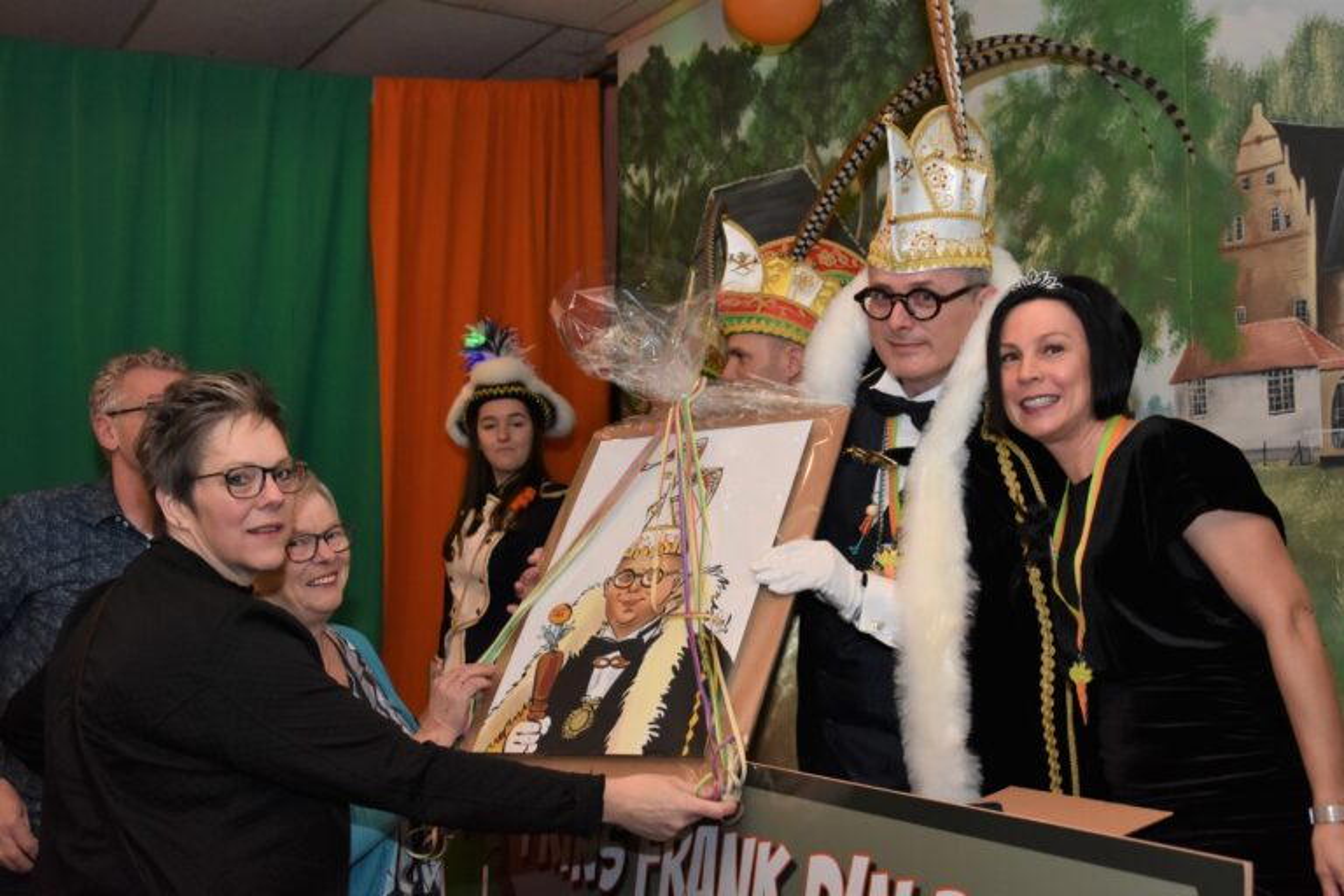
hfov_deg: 43.6
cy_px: 448
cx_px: 672
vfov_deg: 29.9
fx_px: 1680
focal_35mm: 45
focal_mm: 30
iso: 900
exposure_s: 1/60
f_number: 5.6
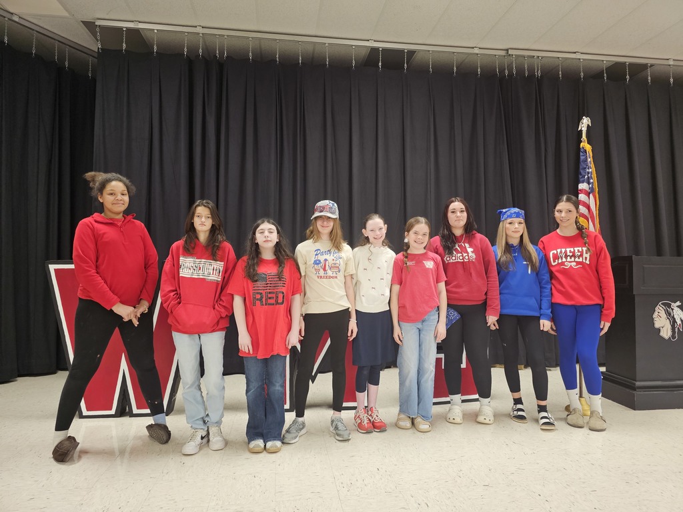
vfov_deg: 58.9
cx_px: 342
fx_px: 454
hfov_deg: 73.9
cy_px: 256
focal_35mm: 23
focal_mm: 6.3
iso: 400
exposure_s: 1/120
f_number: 1.7
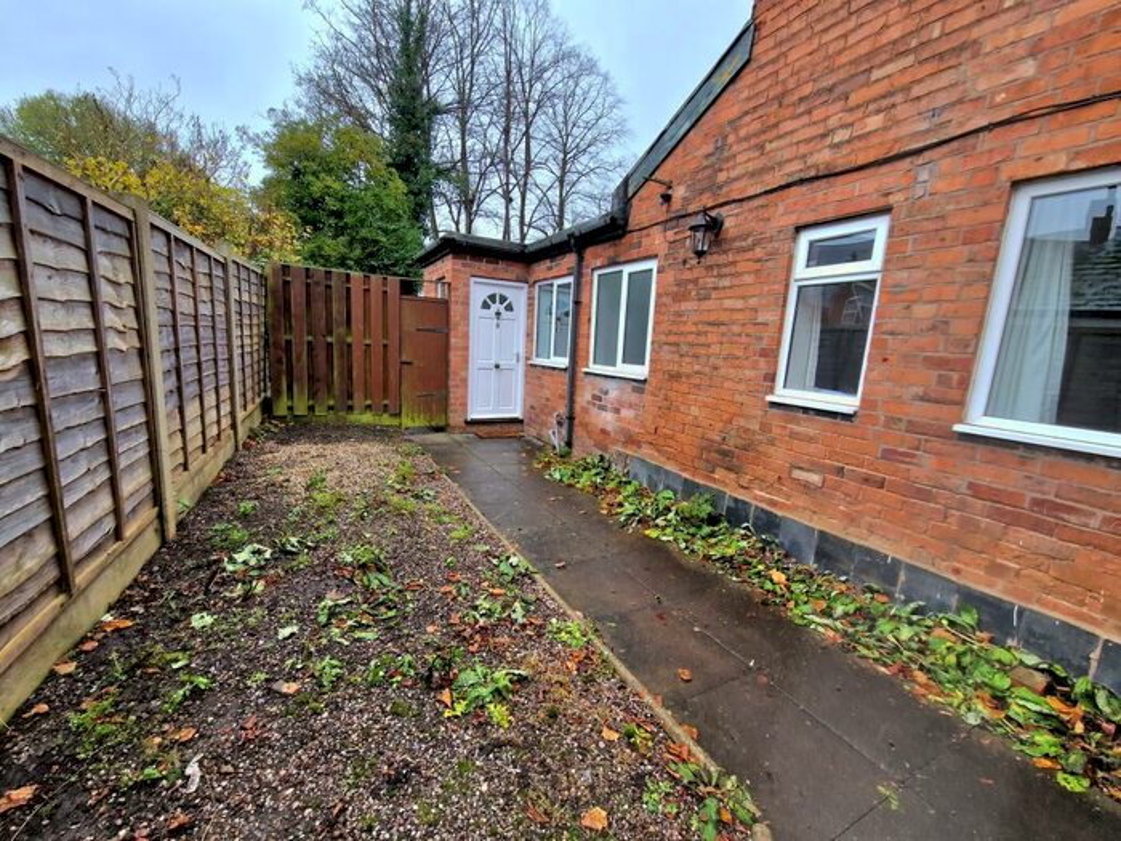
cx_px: 560
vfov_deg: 89.9
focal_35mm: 13
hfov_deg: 106.2
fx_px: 421
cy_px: 420
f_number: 2.2
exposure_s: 1/167
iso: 50
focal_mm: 2.2
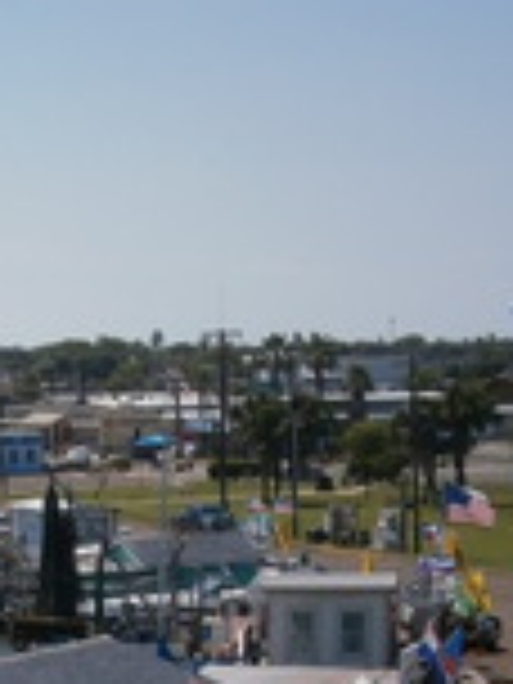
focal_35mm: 147
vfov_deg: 13.1
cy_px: 830
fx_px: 2905
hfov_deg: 10.0
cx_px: -4
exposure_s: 1/1250
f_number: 3.9
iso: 80
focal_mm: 10.7
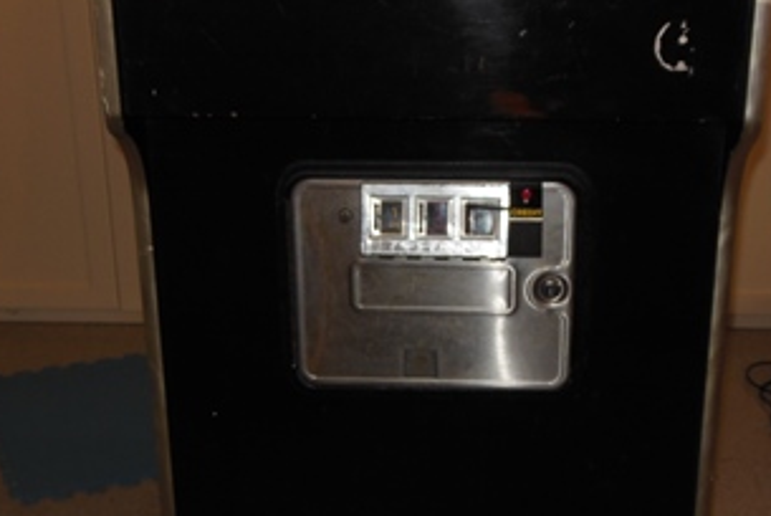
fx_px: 1243
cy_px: 336
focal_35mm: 58
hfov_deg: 34.4
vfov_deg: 23.3
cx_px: 447
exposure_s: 1/30
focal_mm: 6.8
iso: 200
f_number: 3.6
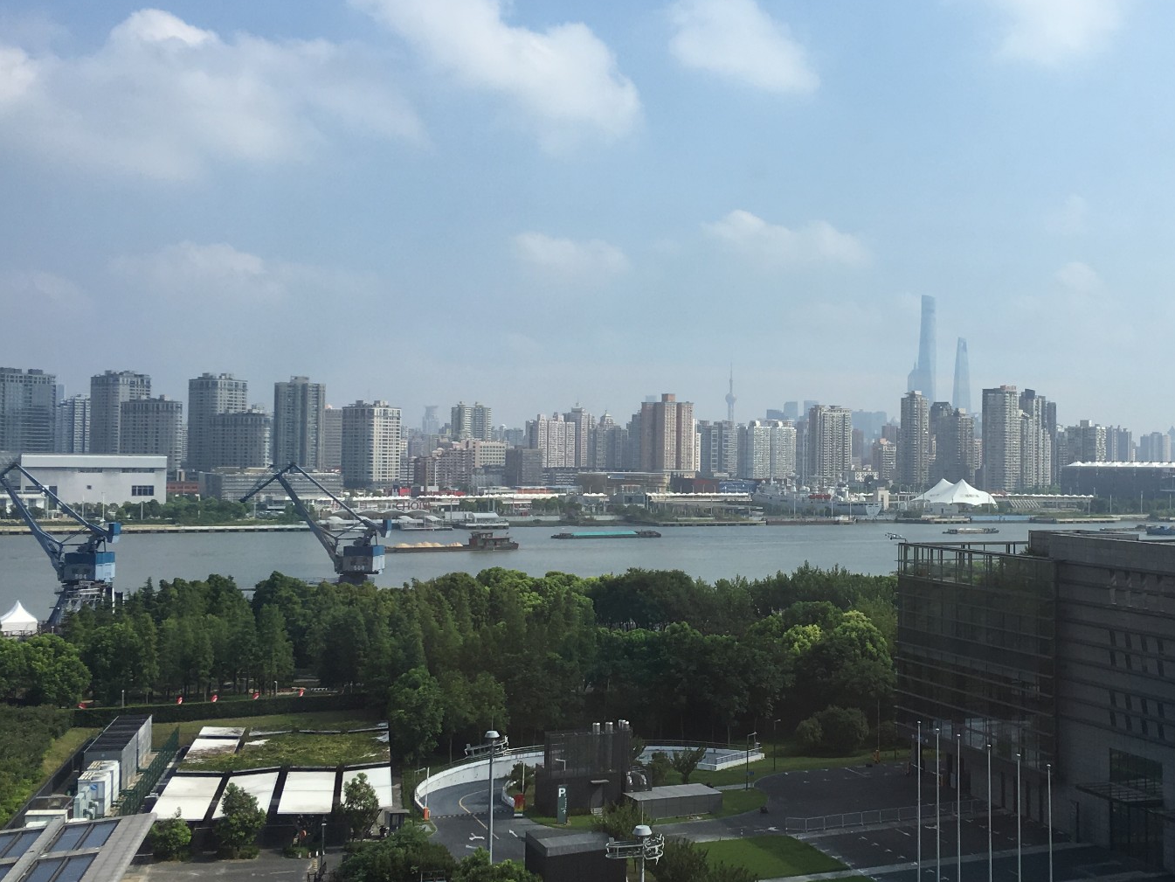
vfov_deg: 31.5
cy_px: 436
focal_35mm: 46
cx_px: 805
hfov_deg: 40.6
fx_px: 1562
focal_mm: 4.15
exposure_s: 1/845
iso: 25
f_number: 2.2
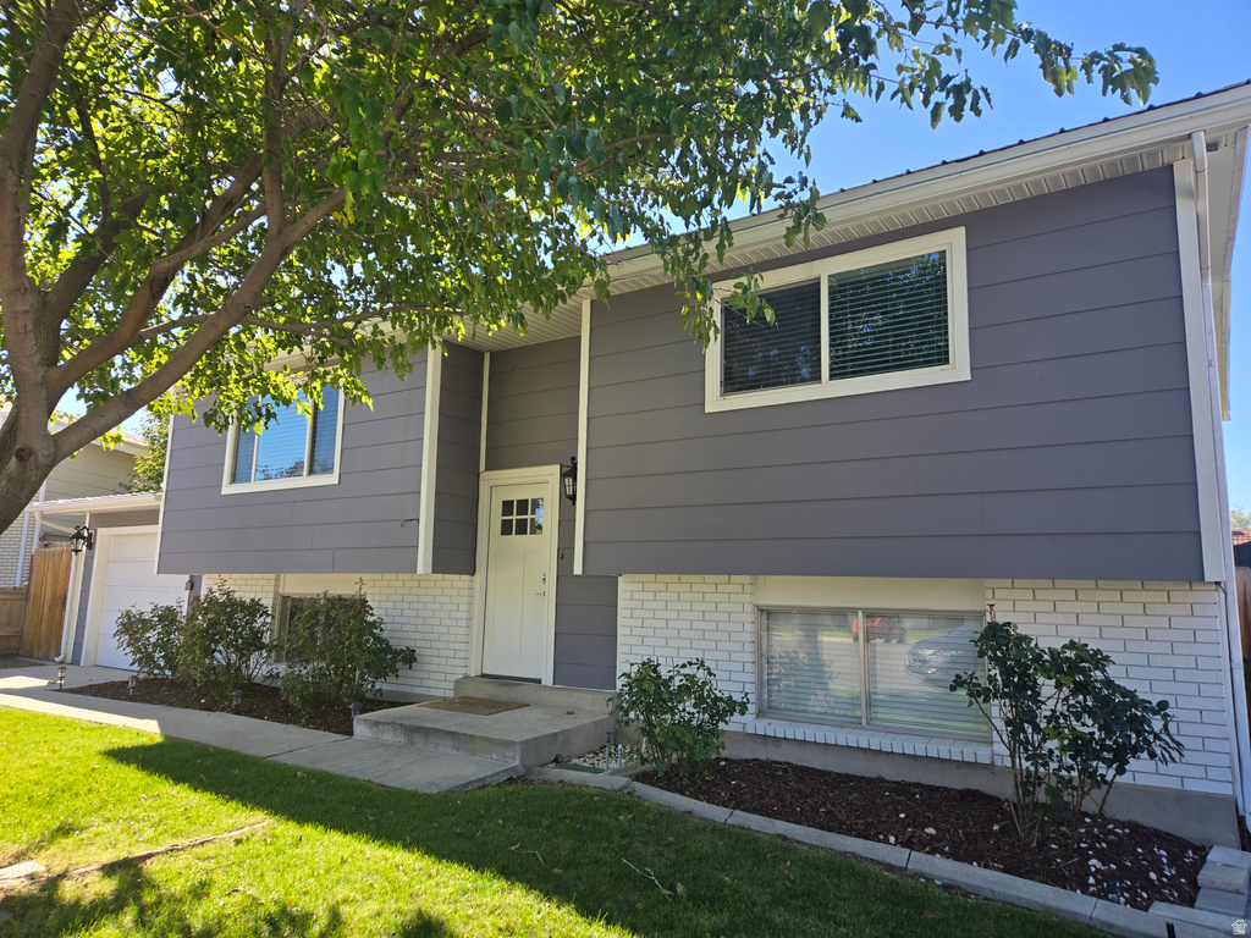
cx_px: 626
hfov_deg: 73.9
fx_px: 831
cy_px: 469
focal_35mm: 23
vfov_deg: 58.9
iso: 25
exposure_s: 1/477
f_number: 1.8
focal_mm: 5.4
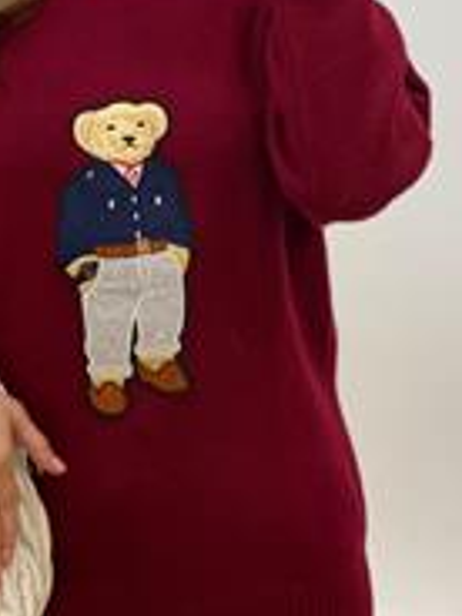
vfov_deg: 16.7
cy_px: 109
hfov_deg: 12.6
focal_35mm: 117
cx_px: 134
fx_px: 2082
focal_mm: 6
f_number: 2
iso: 100
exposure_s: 1/100
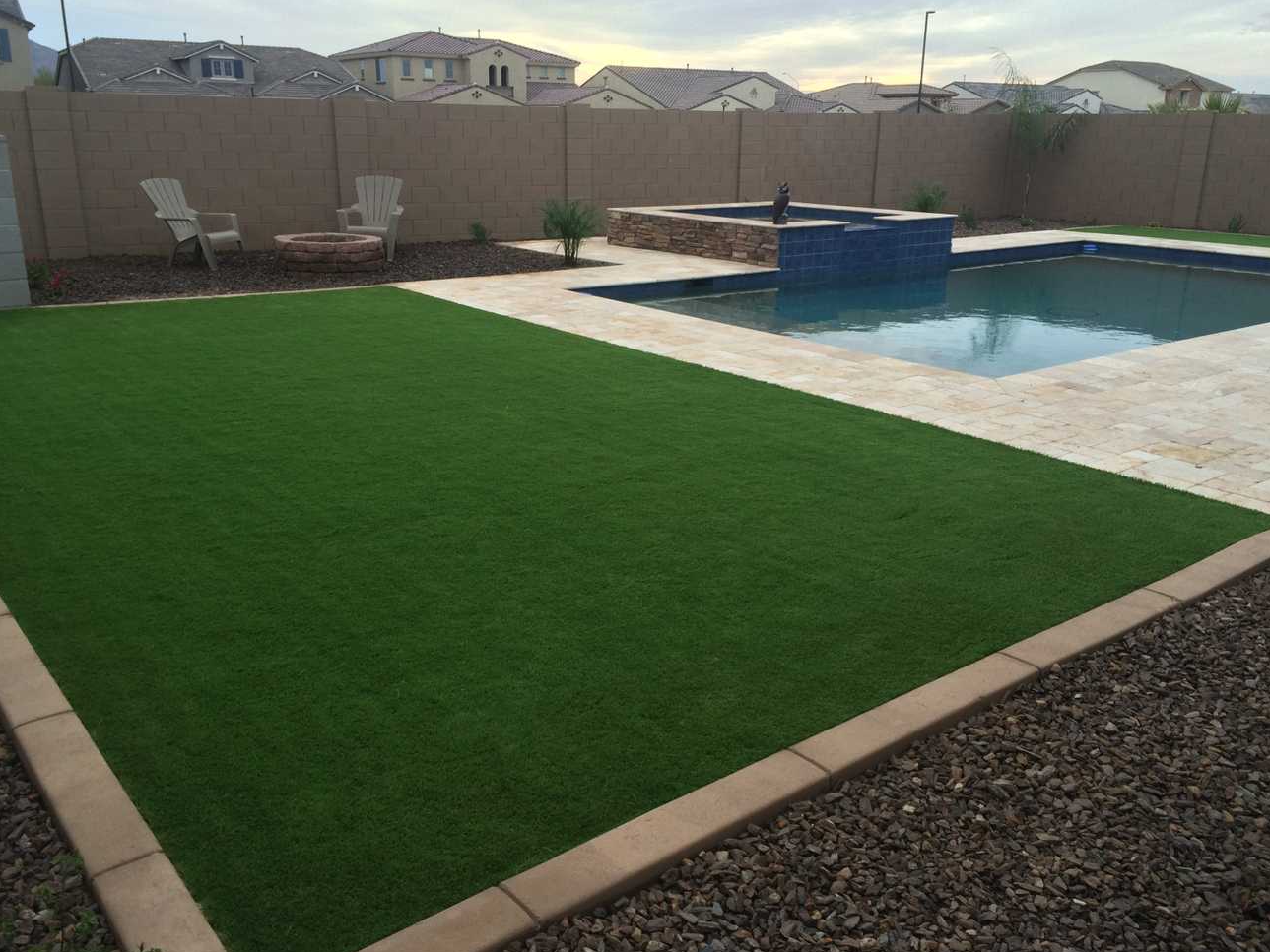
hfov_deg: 60.0
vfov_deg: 46.8
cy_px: 489
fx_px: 1101
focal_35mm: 30
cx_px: 637
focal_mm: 4.15
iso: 32
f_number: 2.2
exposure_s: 1/60
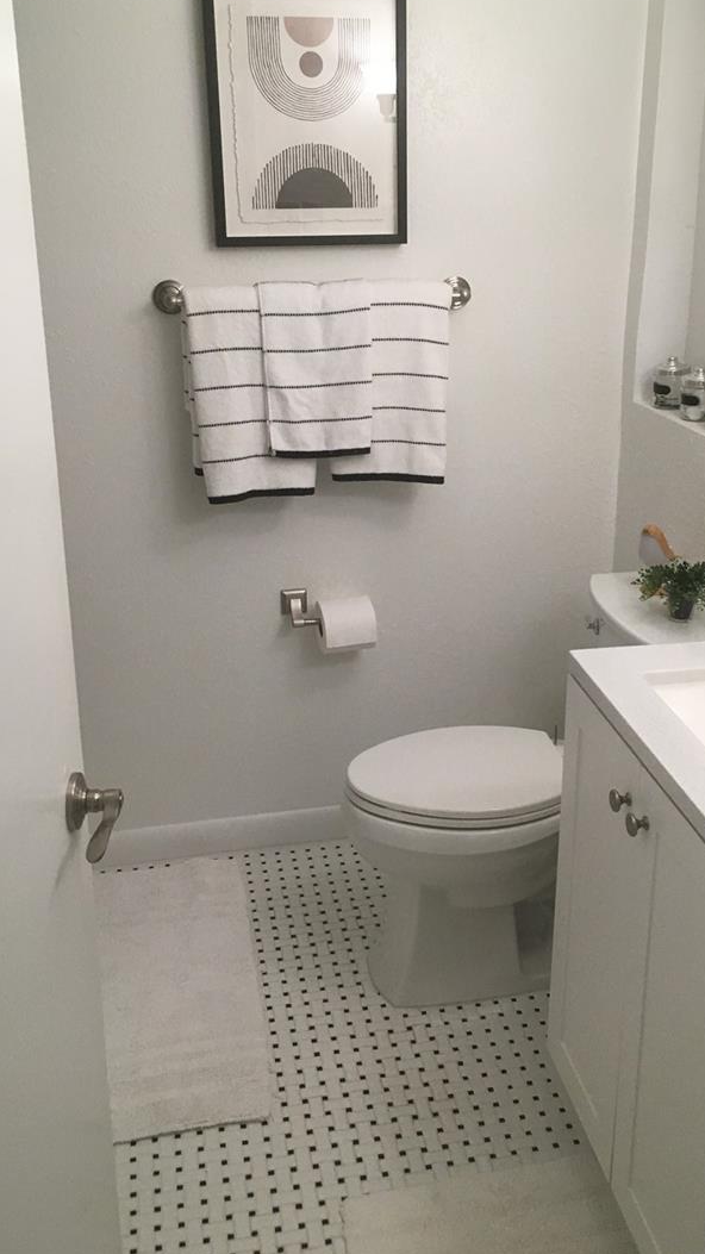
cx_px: 420
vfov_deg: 55.2
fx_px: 1197
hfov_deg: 32.7
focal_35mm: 36
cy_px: 563
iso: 40
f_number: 2.2
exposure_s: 1/30
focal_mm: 4.15
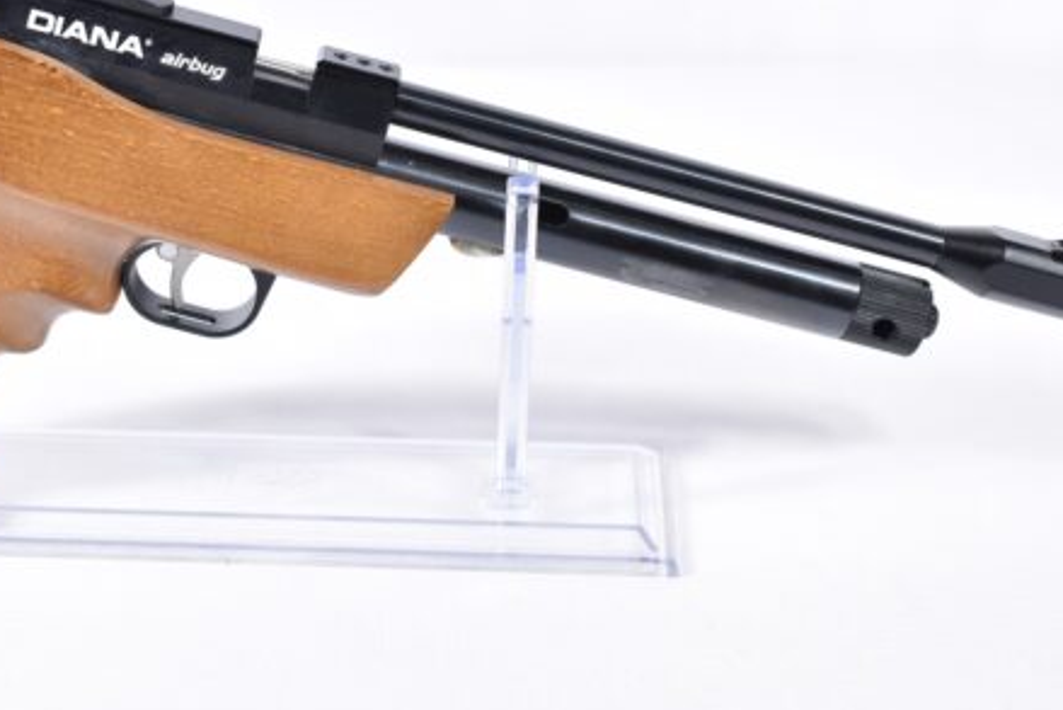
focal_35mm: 72
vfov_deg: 19.0
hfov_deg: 28.1
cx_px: 421
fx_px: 2117
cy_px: 242
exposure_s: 1/30
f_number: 5
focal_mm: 35
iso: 640
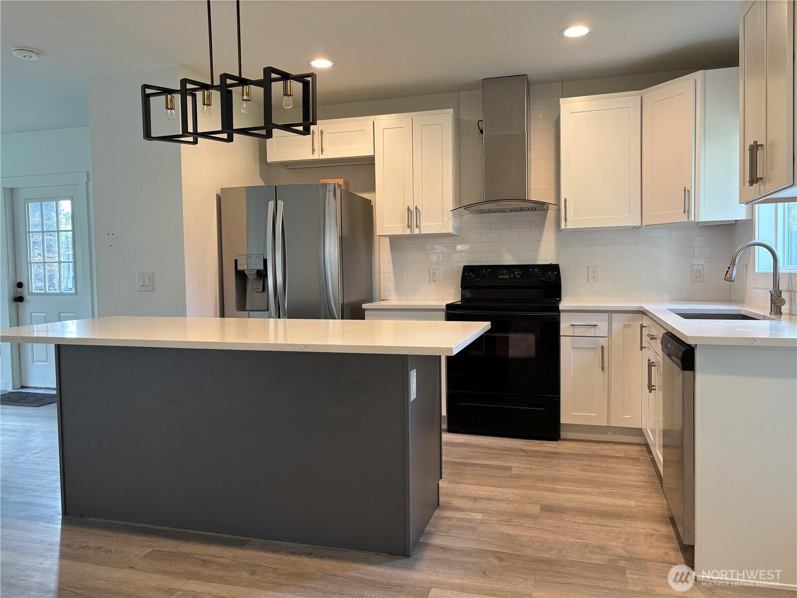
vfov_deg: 53.1
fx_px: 599
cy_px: 299
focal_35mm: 26
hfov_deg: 67.3
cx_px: 398
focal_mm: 5.96
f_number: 1.6
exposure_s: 1/60
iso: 100
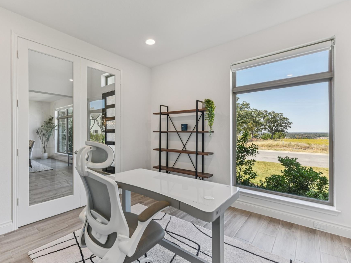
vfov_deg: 78.1
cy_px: 134
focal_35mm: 16
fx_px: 162
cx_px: 148
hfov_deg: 93.8
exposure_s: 1/25
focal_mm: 14
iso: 100
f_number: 8
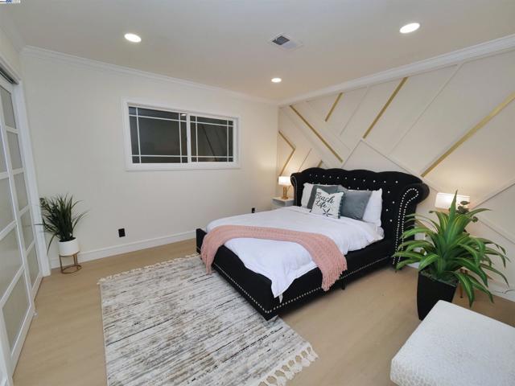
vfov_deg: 85.7
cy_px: 193
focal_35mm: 14
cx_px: 258
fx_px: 208
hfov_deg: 102.1
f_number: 5
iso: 800
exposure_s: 1/160
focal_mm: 7
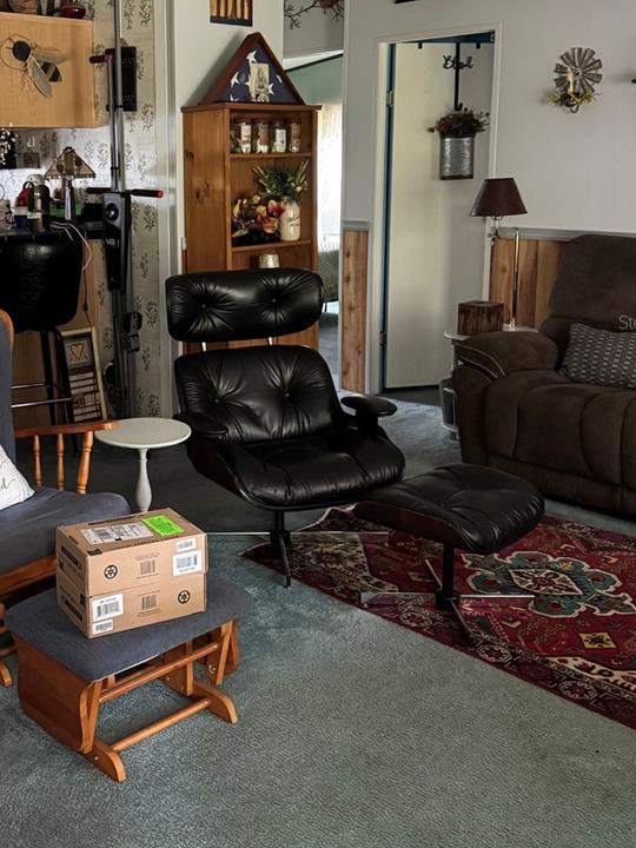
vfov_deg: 46.4
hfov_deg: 35.3
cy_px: 322
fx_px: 980
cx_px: 172
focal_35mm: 40
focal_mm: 6.76
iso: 1000
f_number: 1.78
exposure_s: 1/40
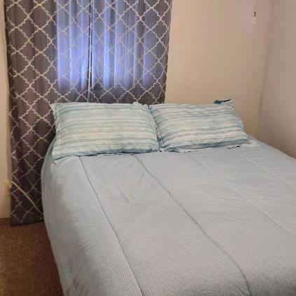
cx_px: 146
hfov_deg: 41.9
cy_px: 167
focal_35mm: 40
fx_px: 387
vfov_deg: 41.8
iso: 400
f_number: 2
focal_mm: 4.6
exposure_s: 1/30
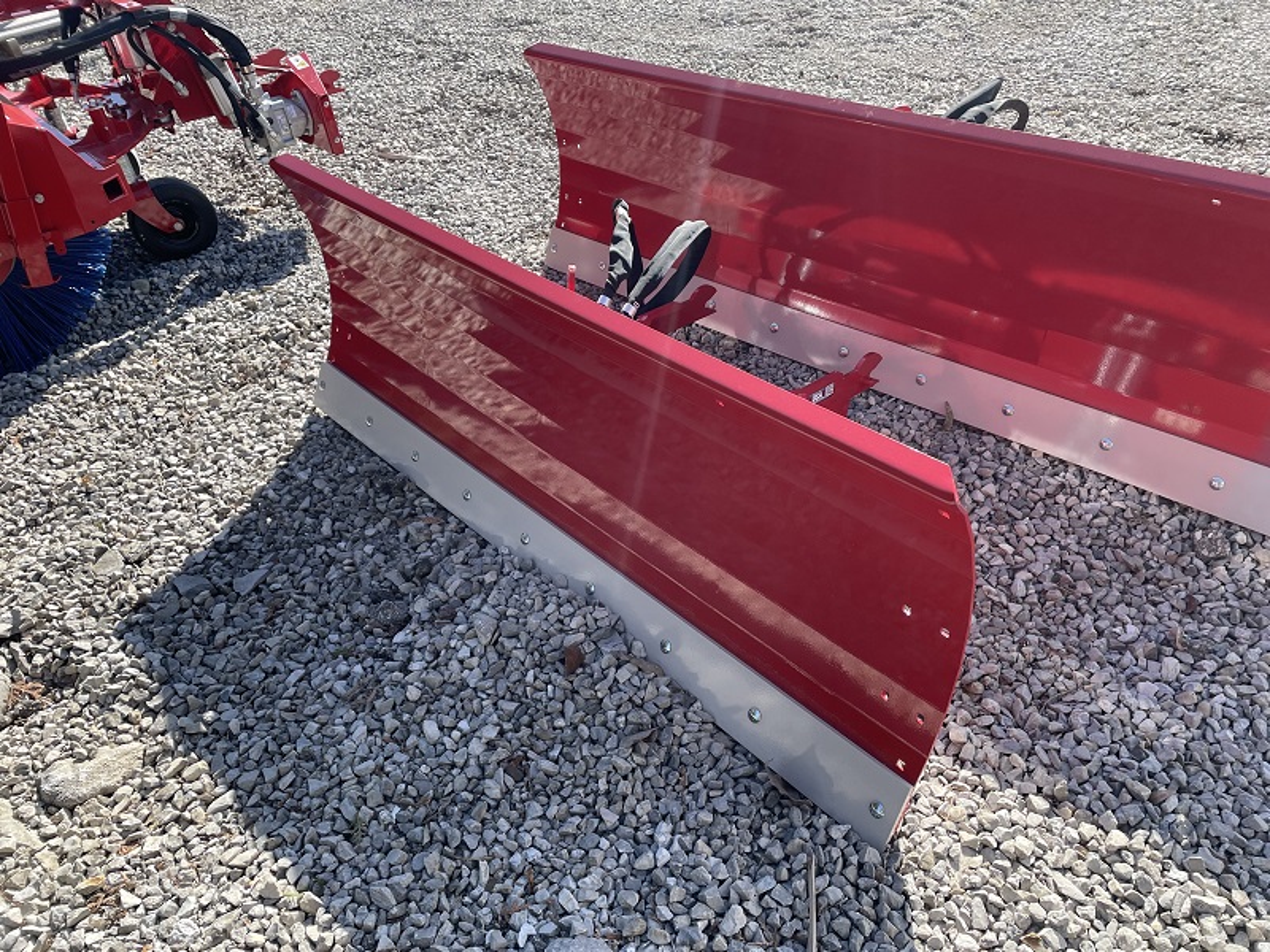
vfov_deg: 53.1
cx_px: 635
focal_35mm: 26
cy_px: 476
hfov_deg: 67.3
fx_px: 954
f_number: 1.6
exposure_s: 1/895
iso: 32
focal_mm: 4.2
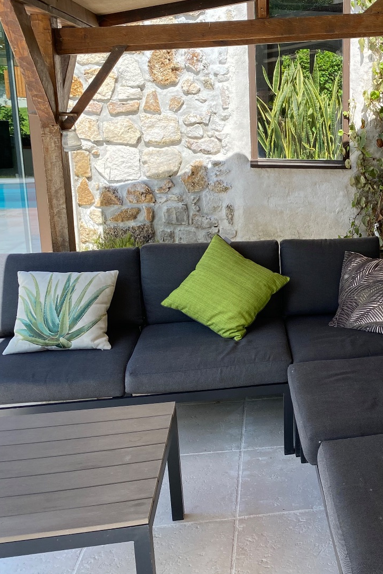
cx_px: 384
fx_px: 638
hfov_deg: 30.9
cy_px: 272
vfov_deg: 48.4
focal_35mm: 40
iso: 32
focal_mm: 4.25
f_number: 1.8
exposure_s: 1/845
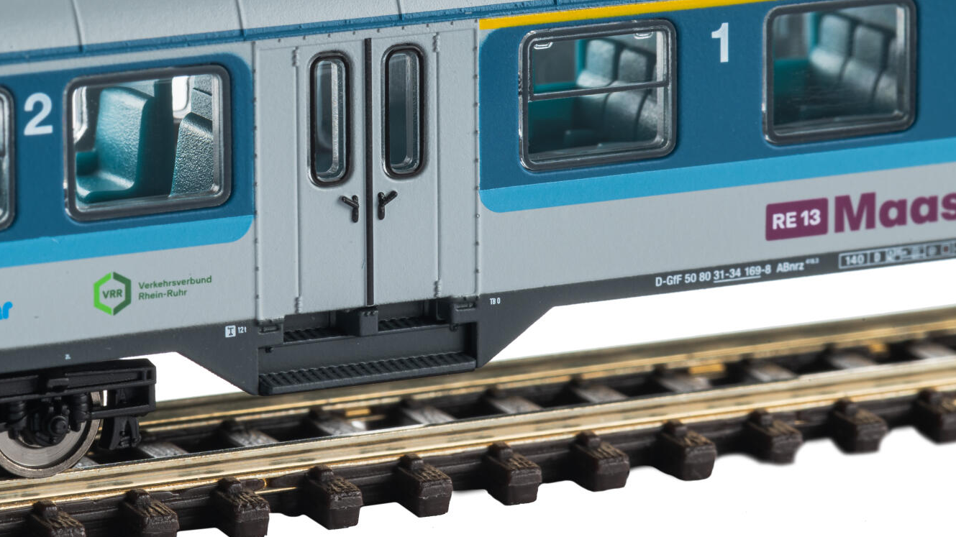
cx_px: 370
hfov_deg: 14.4
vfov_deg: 8.1
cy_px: 137
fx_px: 3776
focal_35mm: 149
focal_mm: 105
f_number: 29
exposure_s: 1/2.5
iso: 100
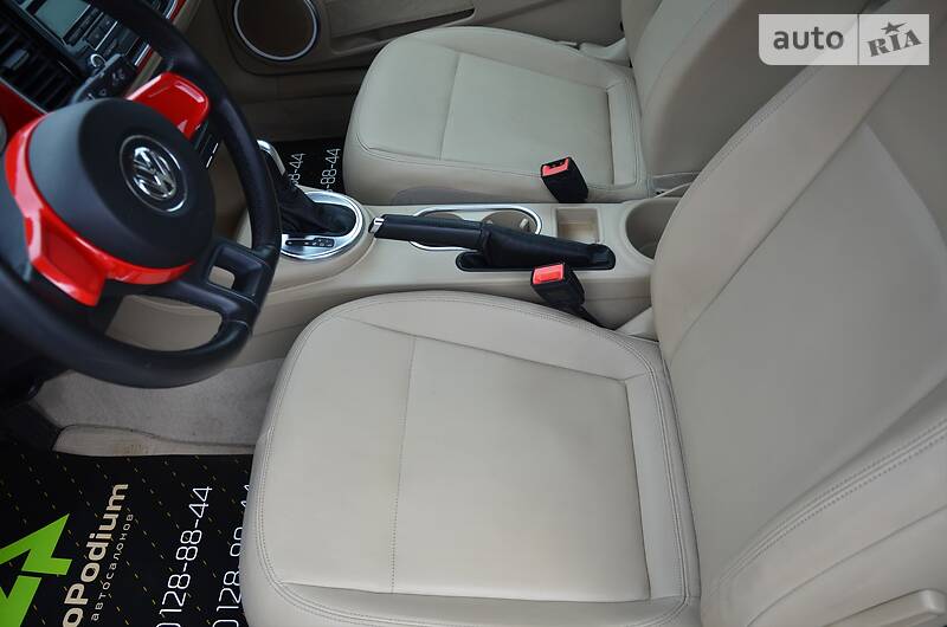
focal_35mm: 32
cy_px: 314
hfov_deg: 59.6
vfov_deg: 41.5
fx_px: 827
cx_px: 474
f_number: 5
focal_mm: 21
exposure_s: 1/100
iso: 400
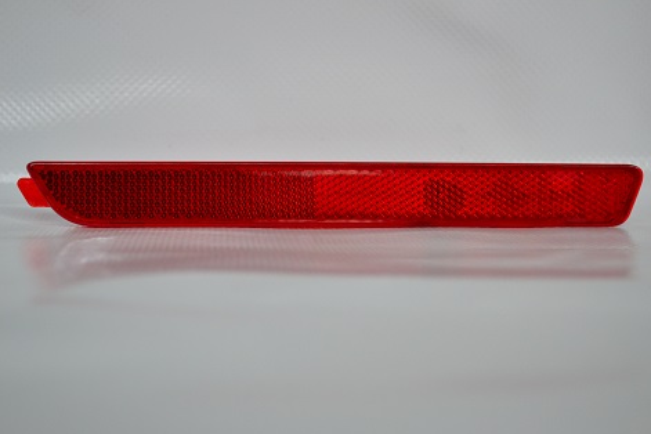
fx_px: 1266
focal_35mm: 70
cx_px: 334
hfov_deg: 28.8
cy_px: 227
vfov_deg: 19.5
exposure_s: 1/15
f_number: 5.3
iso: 1400
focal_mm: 44
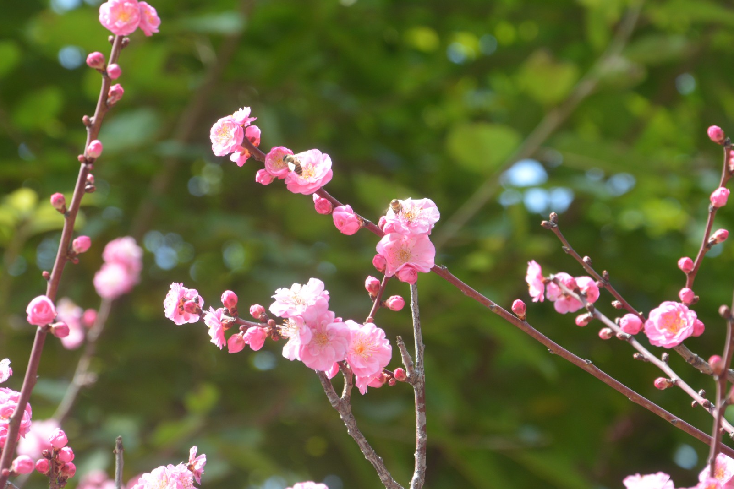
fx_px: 4009
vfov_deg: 7.0
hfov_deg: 10.5
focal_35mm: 197
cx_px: 343
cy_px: 227
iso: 320
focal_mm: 105
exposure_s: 1/125
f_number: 8
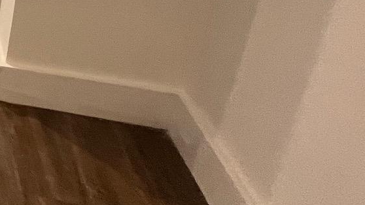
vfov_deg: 18.2
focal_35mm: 52
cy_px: -165
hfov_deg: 23.7
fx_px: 503
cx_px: -263
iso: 200
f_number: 1.8
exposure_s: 1/120
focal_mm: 1.57
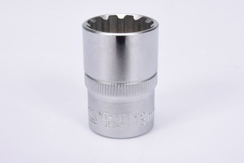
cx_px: 123
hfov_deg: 21.9
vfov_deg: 14.7
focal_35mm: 93
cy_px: 78
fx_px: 631
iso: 250
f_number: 18
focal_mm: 50
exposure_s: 1/125
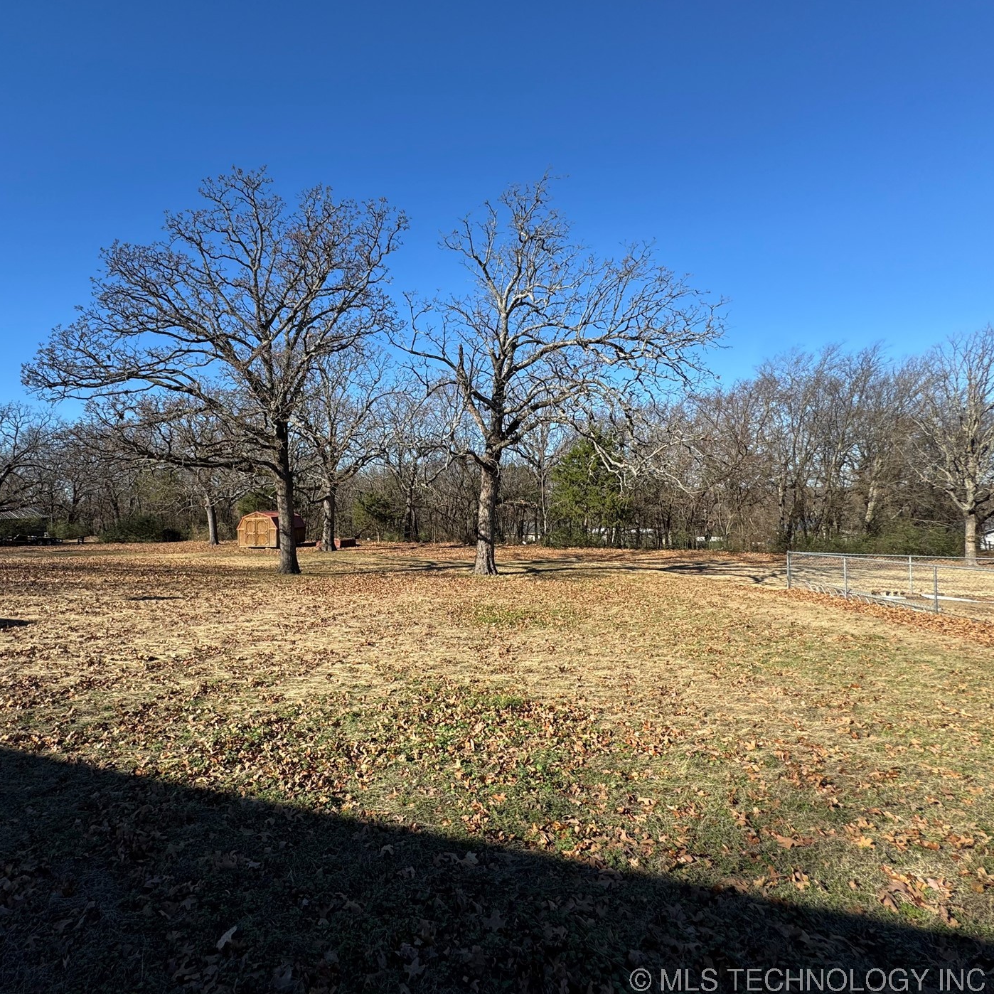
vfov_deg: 84.0
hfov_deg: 82.7
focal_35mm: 17
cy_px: 498
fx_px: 552
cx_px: 384
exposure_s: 1/1110
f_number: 2.2
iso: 40
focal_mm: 2.22
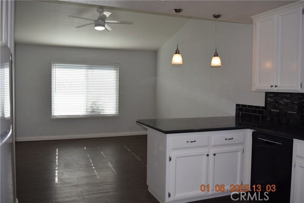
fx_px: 266
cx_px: 152
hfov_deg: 59.5
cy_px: 102
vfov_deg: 41.7
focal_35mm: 32
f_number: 5.6
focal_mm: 21
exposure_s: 1/125
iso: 140
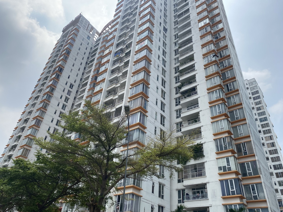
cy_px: 106
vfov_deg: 53.1
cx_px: 142
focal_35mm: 26
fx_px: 213
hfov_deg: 67.3
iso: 32
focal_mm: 4.25
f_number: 1.8
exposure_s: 1/4274
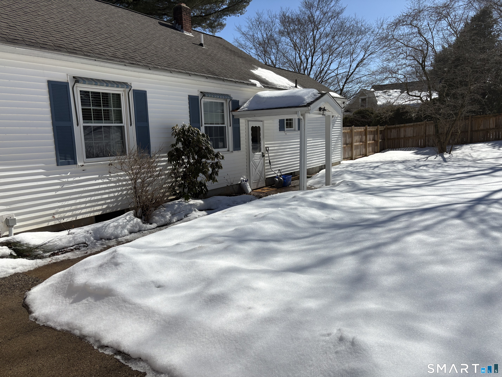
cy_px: 188
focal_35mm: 26
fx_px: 377
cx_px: 251
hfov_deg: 67.3
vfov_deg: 53.1
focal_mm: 5.96
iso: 50
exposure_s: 1/7813
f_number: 1.6
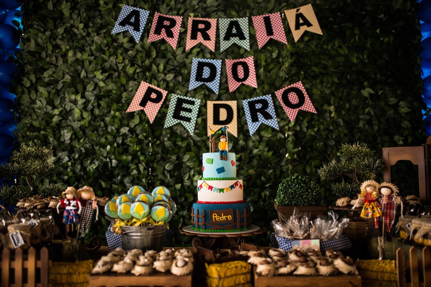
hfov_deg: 54.5
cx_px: 216
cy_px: 144
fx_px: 419
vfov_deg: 37.8
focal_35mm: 35
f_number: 1.4
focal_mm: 35
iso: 160
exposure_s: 1/200
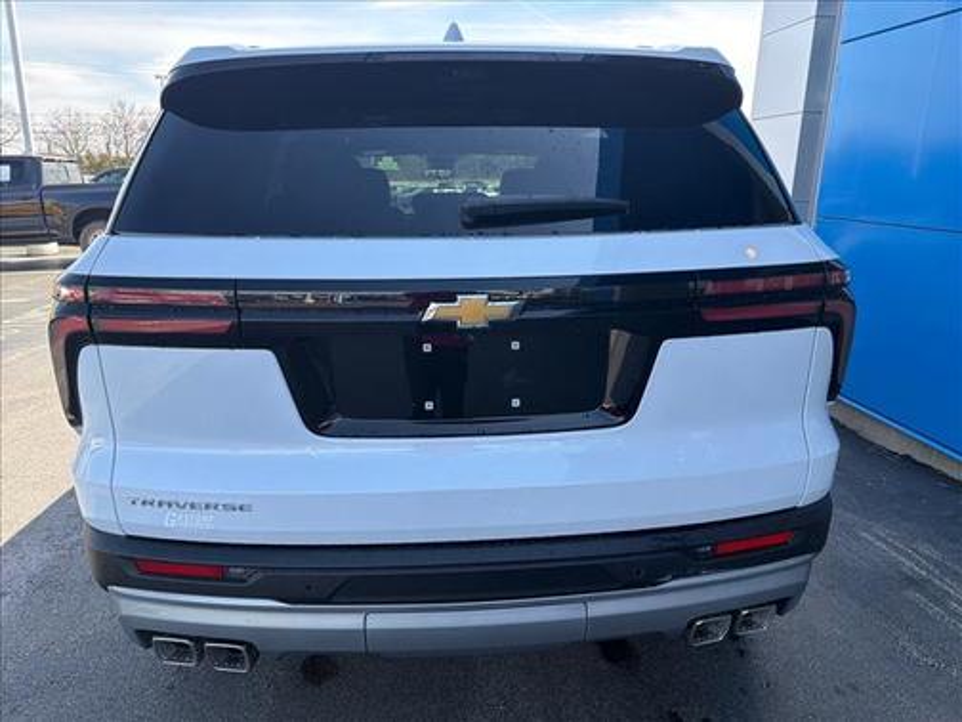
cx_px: 481
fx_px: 667
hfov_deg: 71.6
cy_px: 361
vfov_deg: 56.8
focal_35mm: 24
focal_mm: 6.76
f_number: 1.78
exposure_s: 1/1046
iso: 80
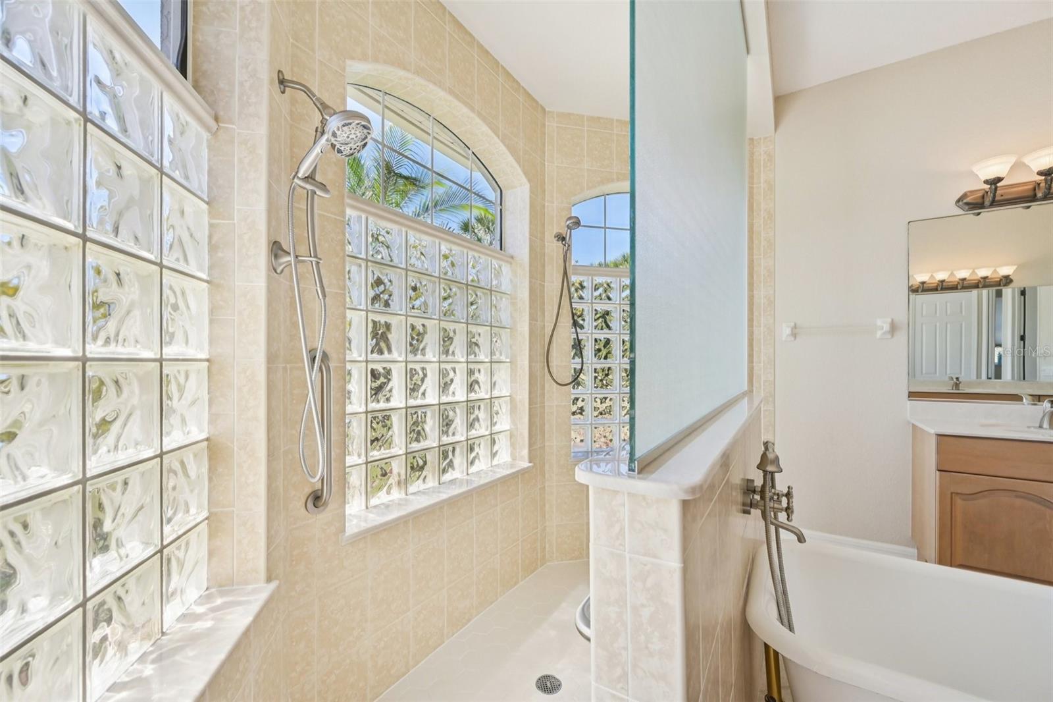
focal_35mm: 14
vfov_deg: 81.2
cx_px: 526
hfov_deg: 104.3
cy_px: 351
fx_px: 409
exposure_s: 1/500
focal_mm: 14
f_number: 8
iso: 400
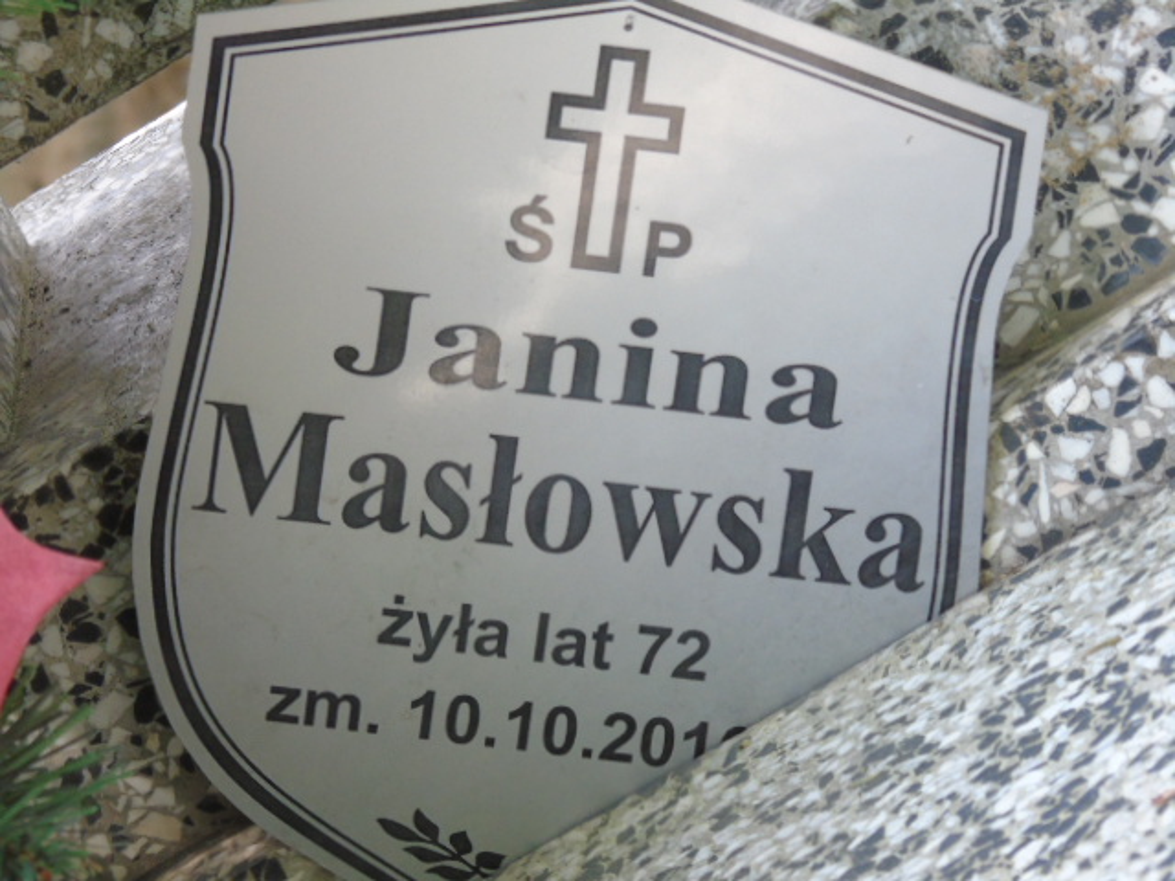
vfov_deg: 3.6
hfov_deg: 4.8
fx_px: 14155
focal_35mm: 417
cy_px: 440
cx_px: 588
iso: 400
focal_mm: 74
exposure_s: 1/125
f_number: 5.3
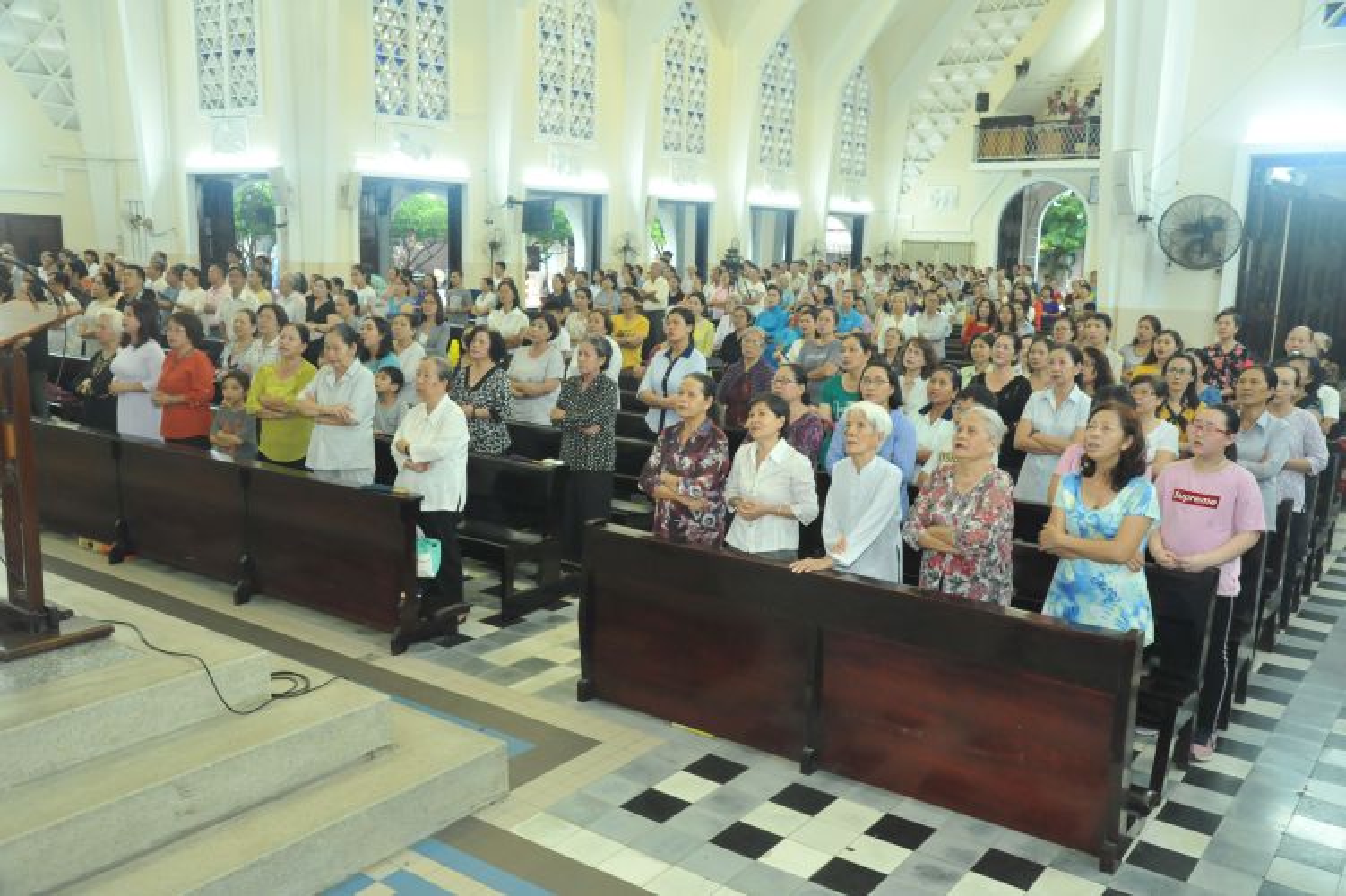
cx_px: 673
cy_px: 448
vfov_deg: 42.3
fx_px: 1158
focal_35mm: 31
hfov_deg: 60.3
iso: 2500
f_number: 5.6
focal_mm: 31
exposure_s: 1/80
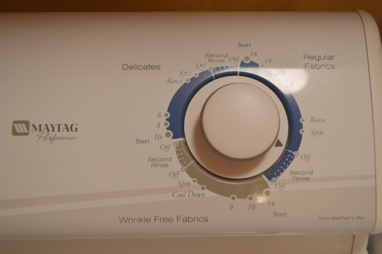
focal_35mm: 48
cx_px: 191
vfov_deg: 28.0
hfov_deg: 41.1
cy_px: 127
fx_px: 509
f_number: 4.8
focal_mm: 32
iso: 800
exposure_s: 1/60
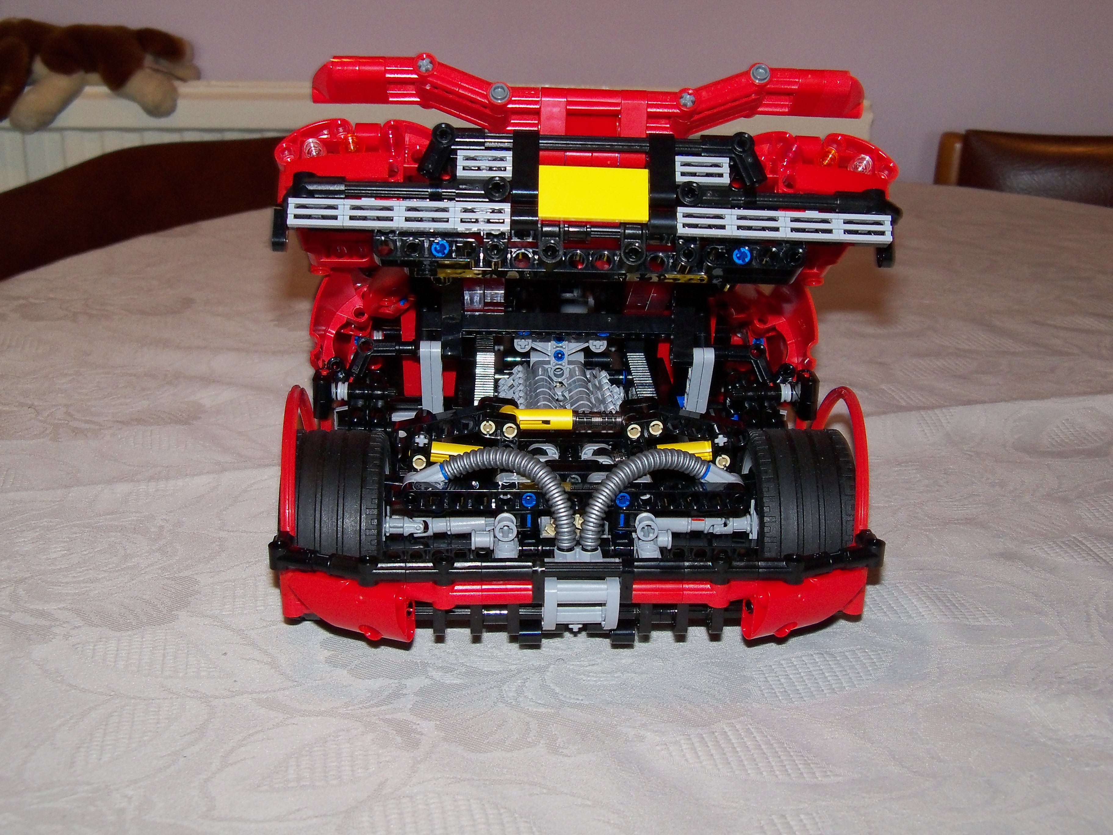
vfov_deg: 34.3
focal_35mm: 42
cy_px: 418
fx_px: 1350
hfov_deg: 44.8
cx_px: 556
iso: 200
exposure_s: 1/30
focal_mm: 7.5
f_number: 3.7
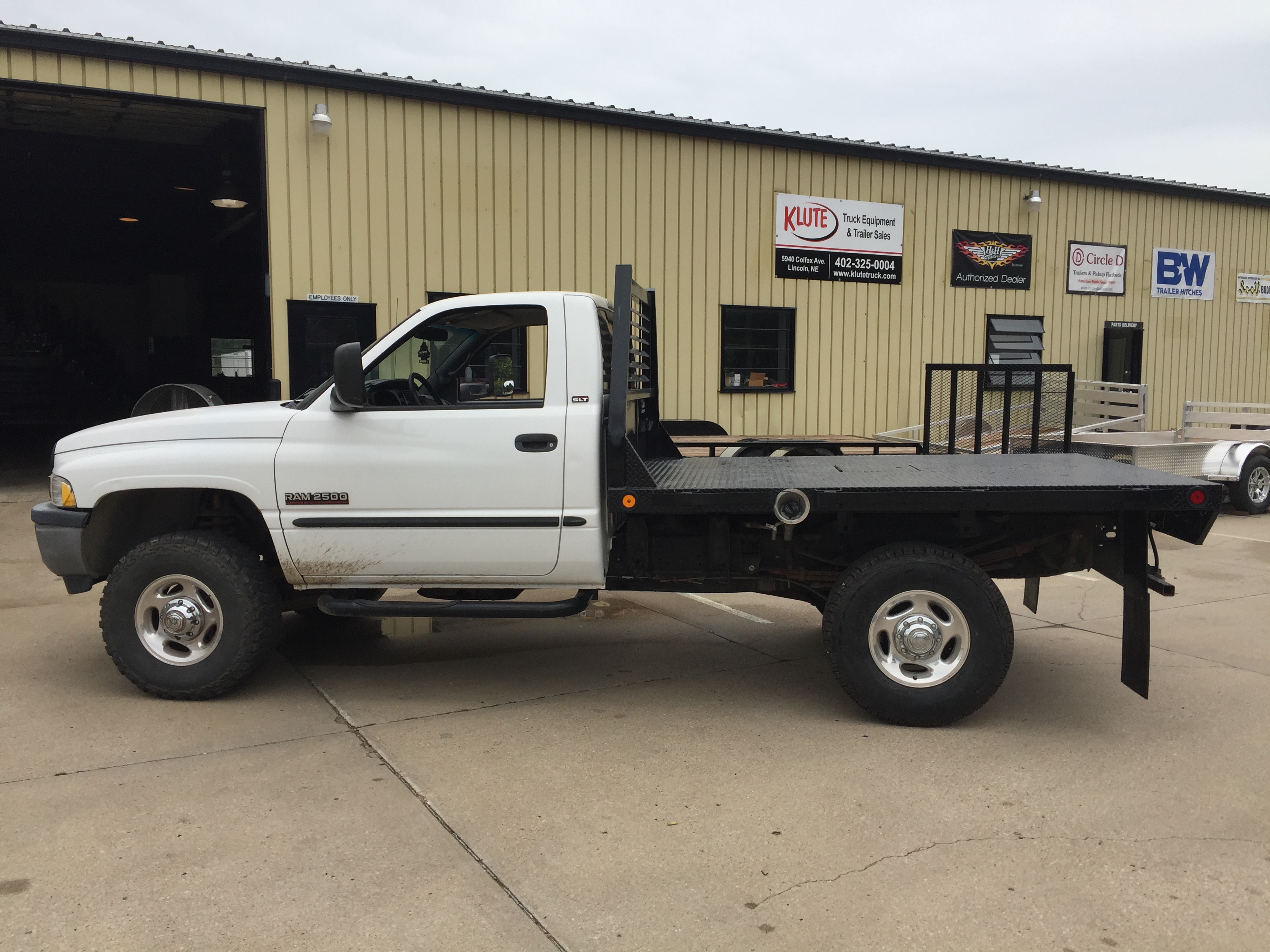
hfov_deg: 61.7
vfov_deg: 48.2
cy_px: 476
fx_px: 1064
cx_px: 635
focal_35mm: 29
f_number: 2.2
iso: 32
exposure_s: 1/2198
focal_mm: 4.15
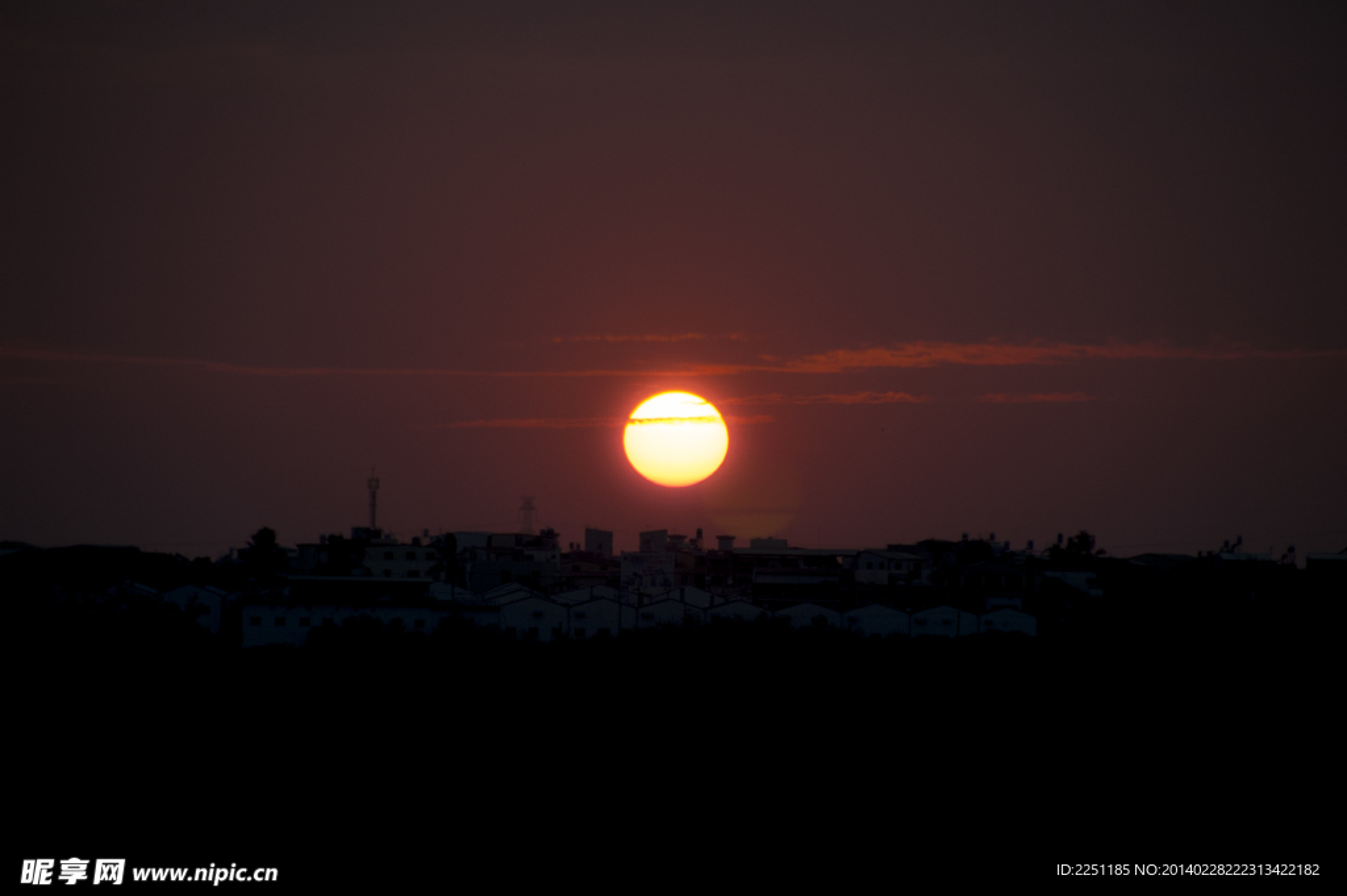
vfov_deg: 4.6
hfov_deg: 6.9
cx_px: 674
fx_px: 11216
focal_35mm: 300
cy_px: 448
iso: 200
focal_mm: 200
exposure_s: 1/400
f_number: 5.6
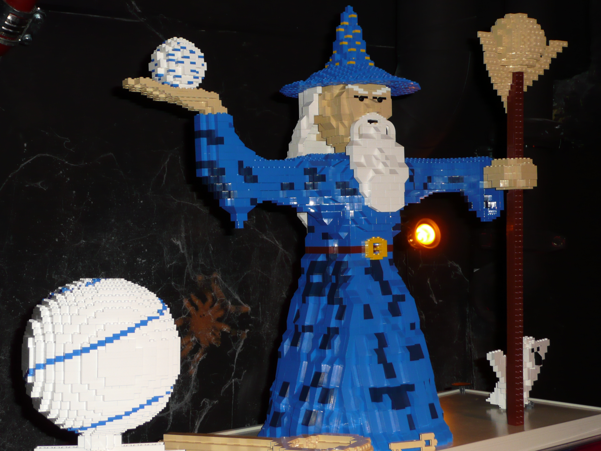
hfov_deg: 33.2
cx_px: 300
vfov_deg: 25.2
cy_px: 226
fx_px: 1007
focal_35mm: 58
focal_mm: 9.5
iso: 100
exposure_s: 1/30
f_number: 4.4
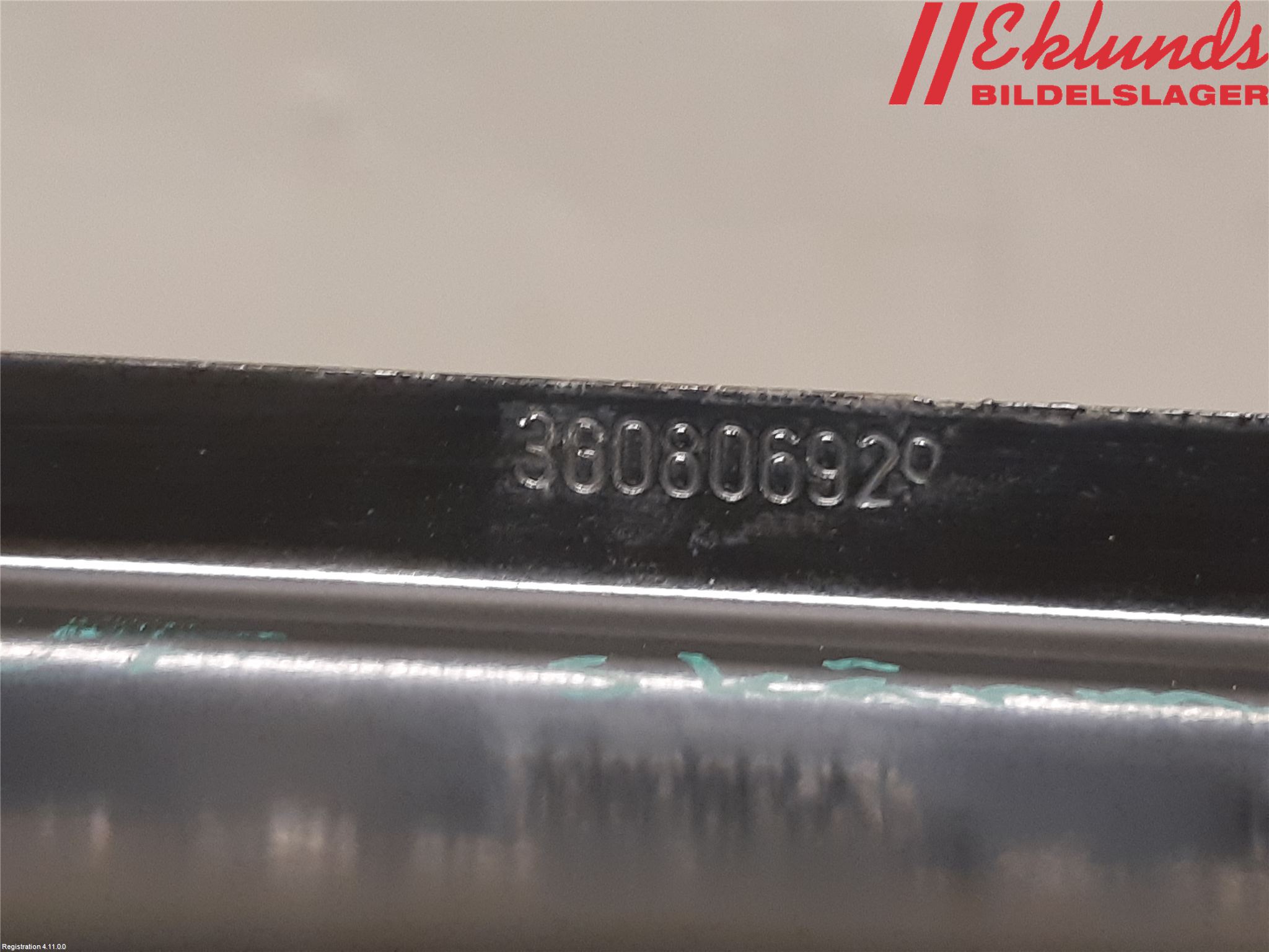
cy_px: 476
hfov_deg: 67.3
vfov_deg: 53.1
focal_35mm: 26
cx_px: 634
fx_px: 953
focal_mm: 3.93
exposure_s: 1/33
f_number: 1.7
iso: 200
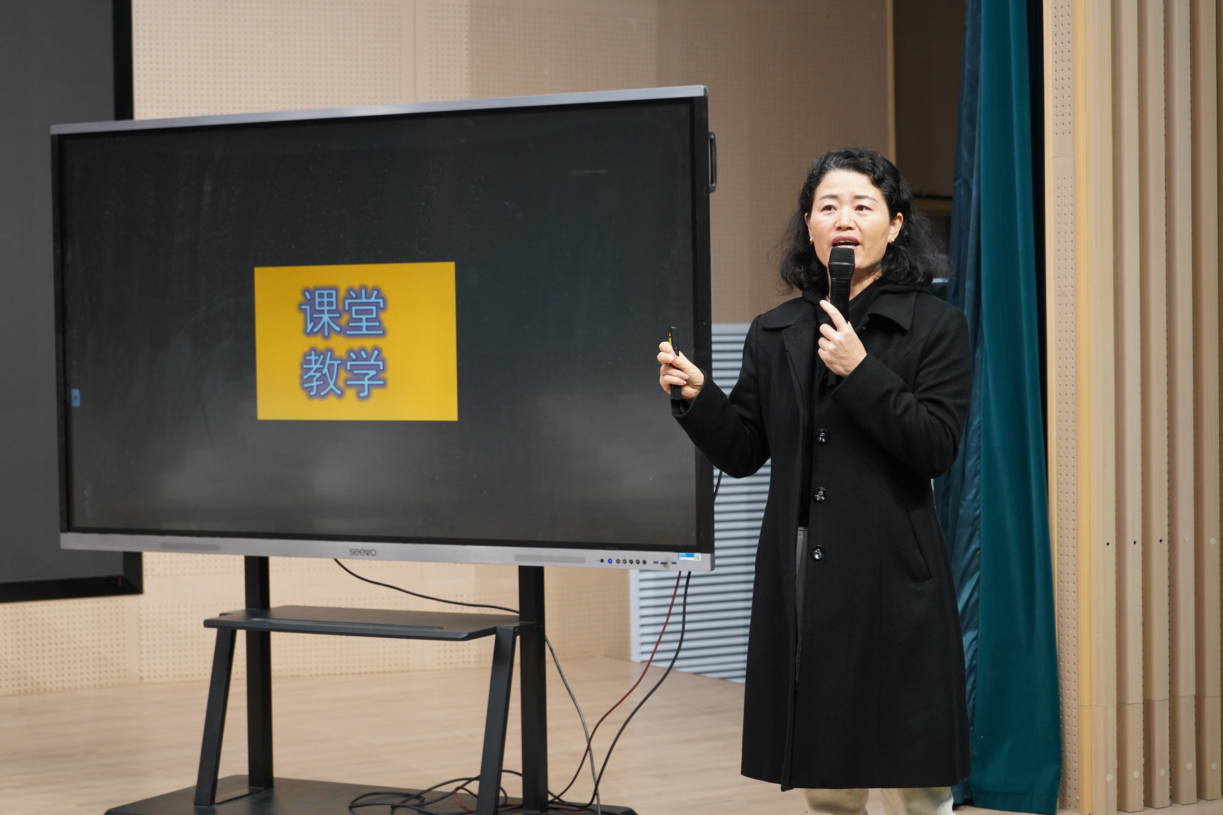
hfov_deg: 28.5
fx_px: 2412
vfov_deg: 19.2
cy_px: 405
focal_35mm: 71
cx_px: 610
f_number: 5.6
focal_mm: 70
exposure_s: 1/100
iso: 1600
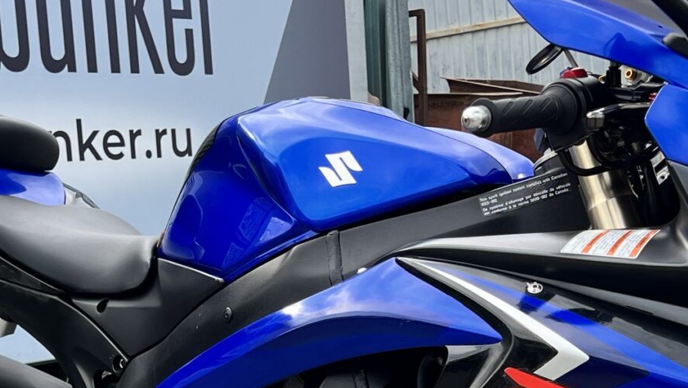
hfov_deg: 26.1
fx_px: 1478
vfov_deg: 14.7
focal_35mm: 81
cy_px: 369
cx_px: 274
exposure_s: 1/866
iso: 50
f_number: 1.5
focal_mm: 5.7
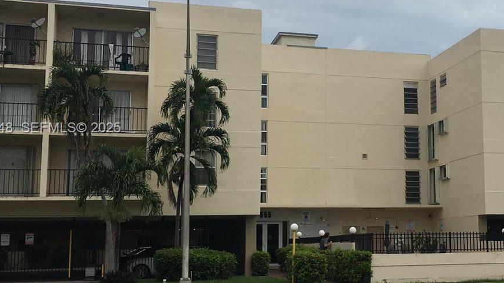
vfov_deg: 20.7
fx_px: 775
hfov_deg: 34.9
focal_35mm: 58
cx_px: 403
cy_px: 129
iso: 25
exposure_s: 1/2481
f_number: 2.2
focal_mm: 4.15
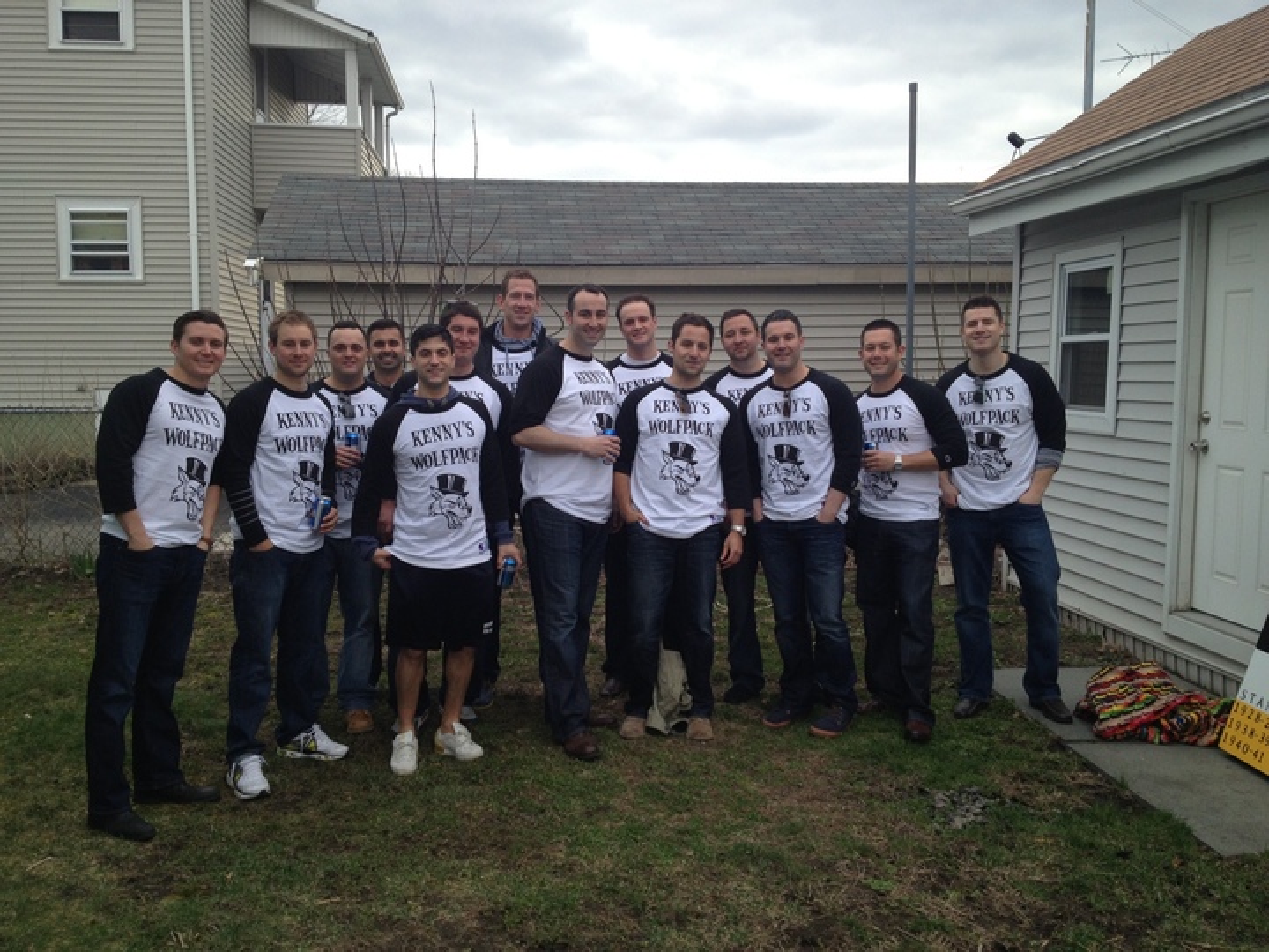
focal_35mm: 35
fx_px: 1283
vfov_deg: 40.7
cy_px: 476
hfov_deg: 52.6
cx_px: 634
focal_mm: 4.28
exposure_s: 1/315
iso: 50
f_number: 2.4
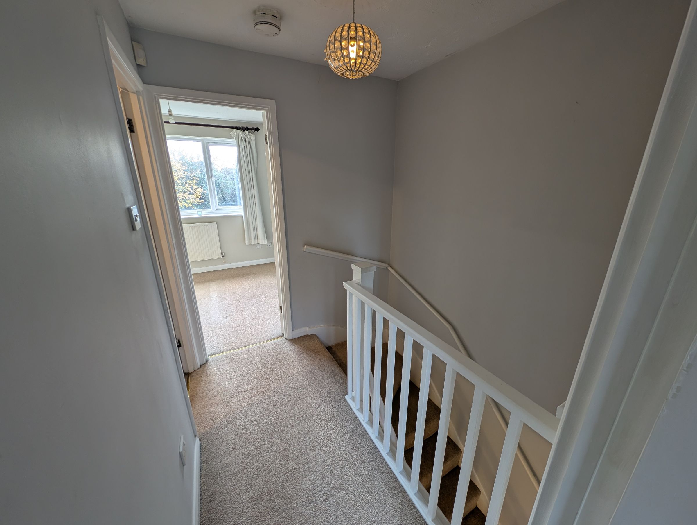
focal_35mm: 12
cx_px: 348
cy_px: 262
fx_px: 242
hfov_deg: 110.5
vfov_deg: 94.6
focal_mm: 2.23
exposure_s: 1/23.8
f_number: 1.95
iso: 43
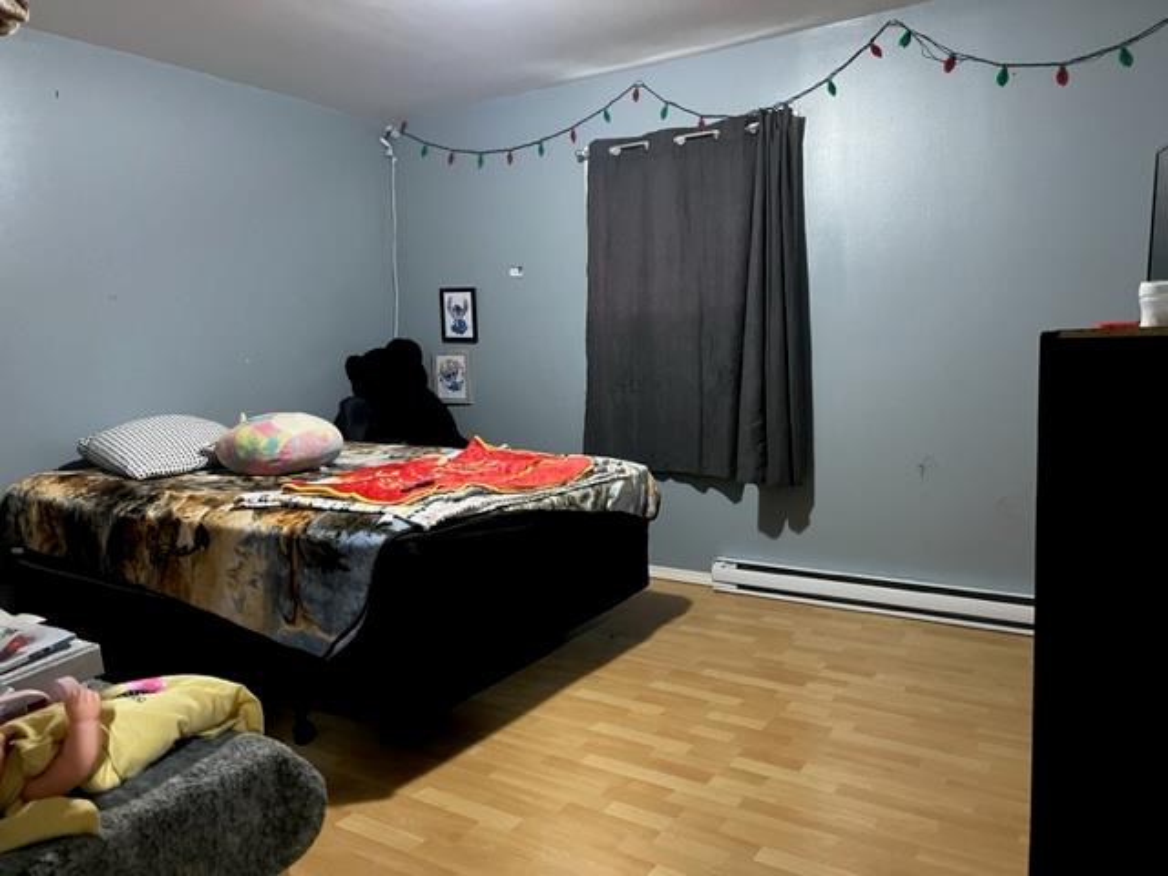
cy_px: 438
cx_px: 584
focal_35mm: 26
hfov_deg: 67.3
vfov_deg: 53.1
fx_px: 877
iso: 640
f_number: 1.6
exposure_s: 1/30
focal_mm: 5.1
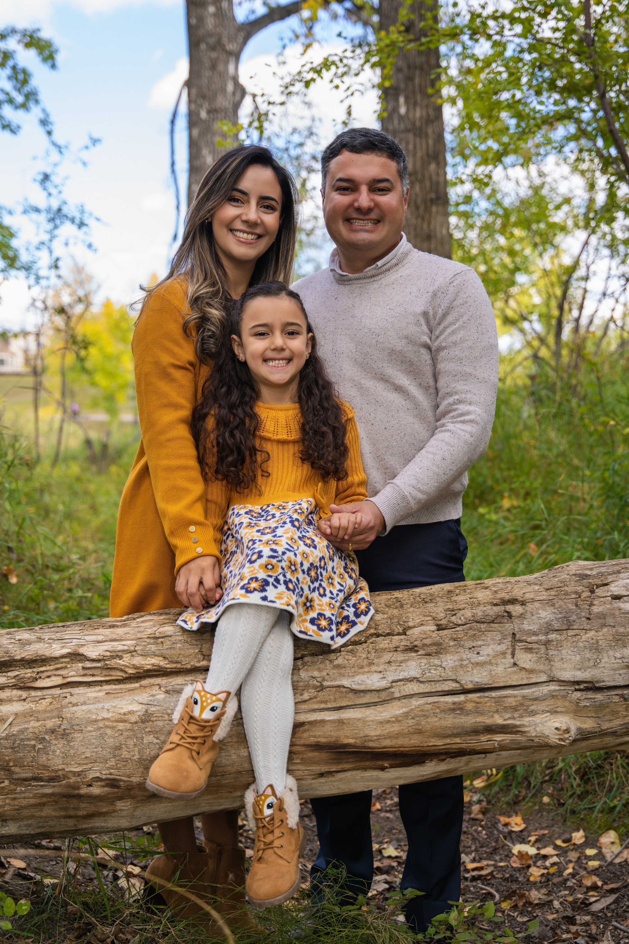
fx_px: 1122
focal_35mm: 43
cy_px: 472
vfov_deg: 45.6
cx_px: 314
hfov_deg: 31.3
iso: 125
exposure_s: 1/250
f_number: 3.2
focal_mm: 42.8
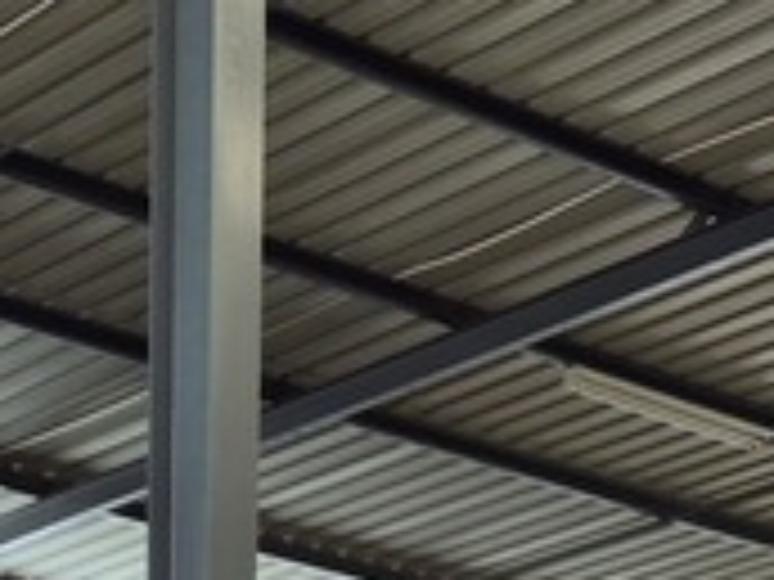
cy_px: 1605
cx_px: 392
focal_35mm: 137
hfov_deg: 14.4
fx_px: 3063
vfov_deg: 9.2
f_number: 1.8
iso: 25
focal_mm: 5.4
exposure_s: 1/256
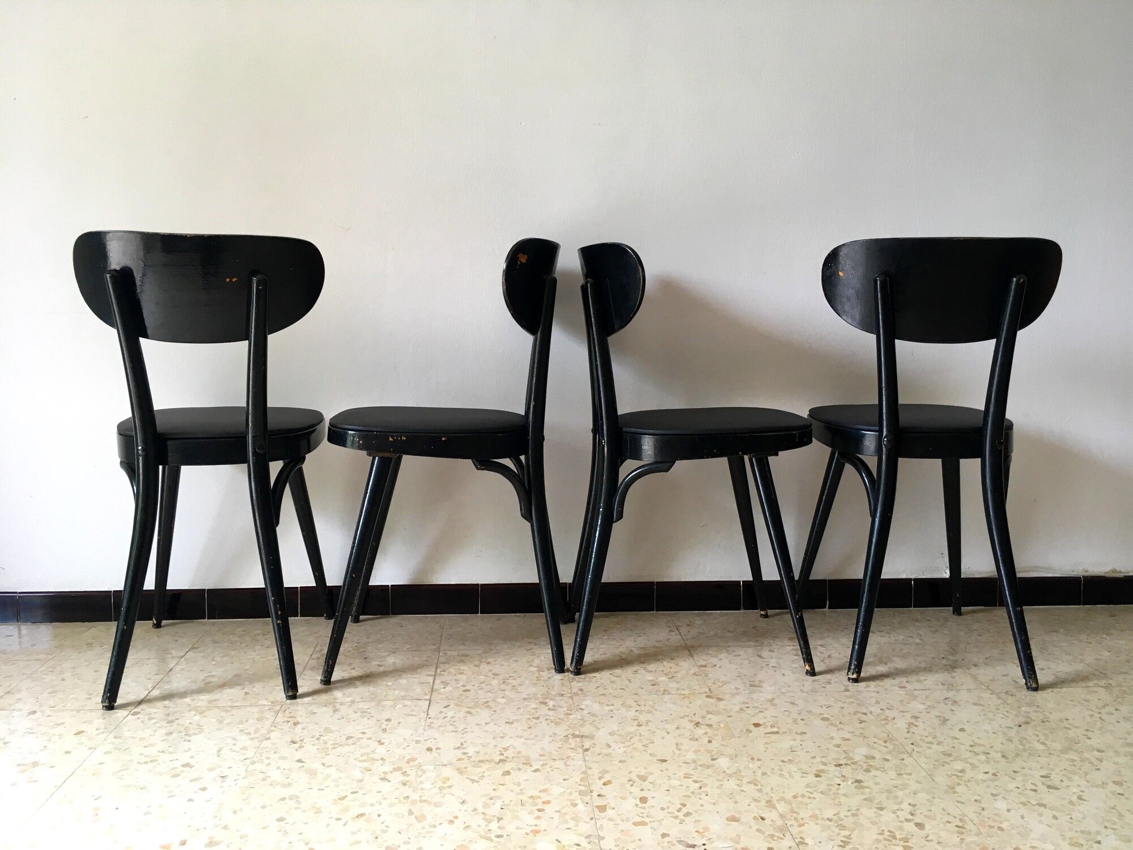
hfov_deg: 61.7
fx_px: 949
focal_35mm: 29
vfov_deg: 48.2
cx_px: 566
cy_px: 425
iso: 40
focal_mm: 4.15
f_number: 2.2
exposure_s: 1/33
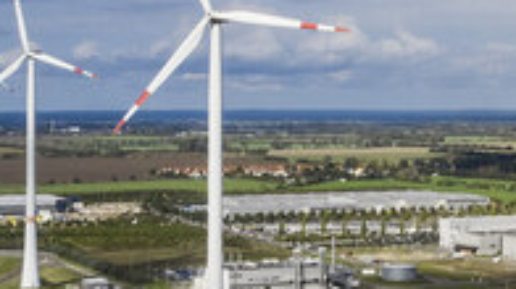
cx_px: 819
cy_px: 105
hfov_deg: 16.4
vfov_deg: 10.3
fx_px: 1600
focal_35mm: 117
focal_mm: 10.26
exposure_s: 1/640
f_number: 7.1
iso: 100
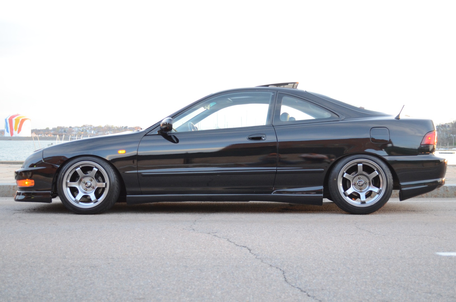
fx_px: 645
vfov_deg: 26.4
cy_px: 151
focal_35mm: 51
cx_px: 228
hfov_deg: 39.0
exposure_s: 1/60
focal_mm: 34
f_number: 5
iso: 800
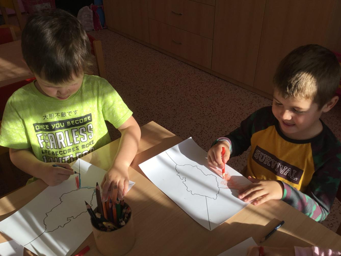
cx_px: 170
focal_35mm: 31
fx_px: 305
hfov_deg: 58.3
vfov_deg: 45.5
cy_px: 128
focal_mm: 3.3
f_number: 2.4
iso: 25
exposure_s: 1/234
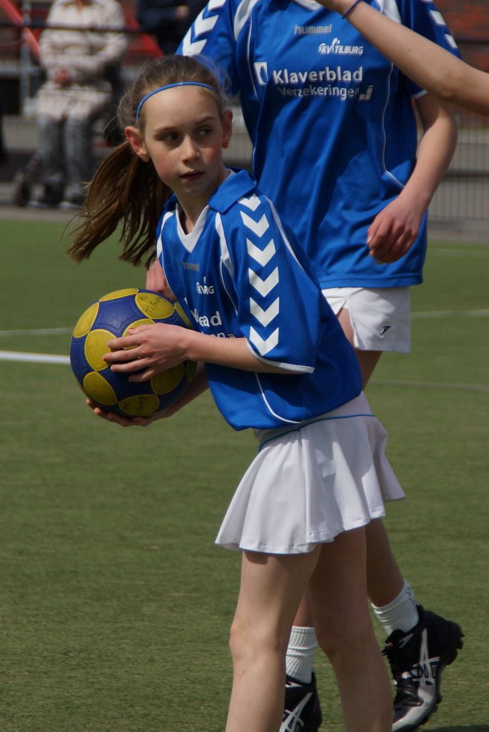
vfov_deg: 9.8
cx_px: 244
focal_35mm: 210
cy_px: 366
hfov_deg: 6.6
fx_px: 4268
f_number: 6.3
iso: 200
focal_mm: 140
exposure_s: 1/2000
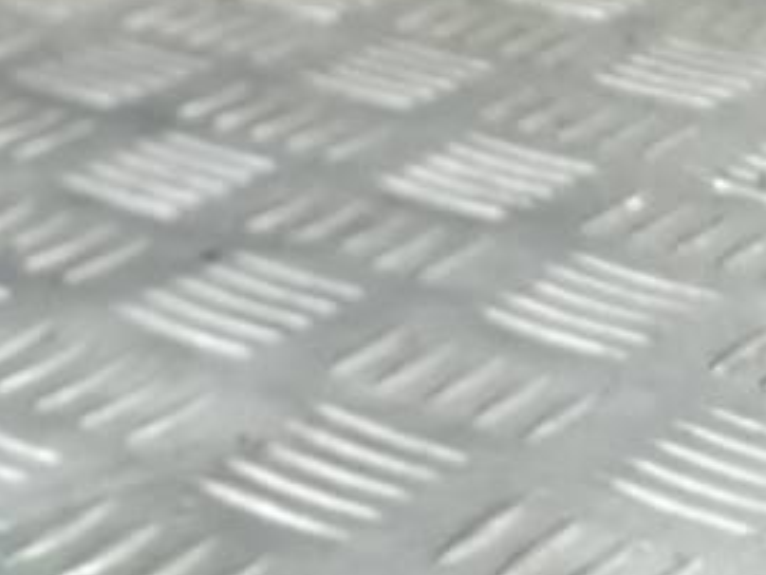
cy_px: 917
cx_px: -530
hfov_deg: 17.5
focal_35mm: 95
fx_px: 2103
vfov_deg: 14.3
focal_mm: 4.6
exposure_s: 1/50
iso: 80
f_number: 1.8
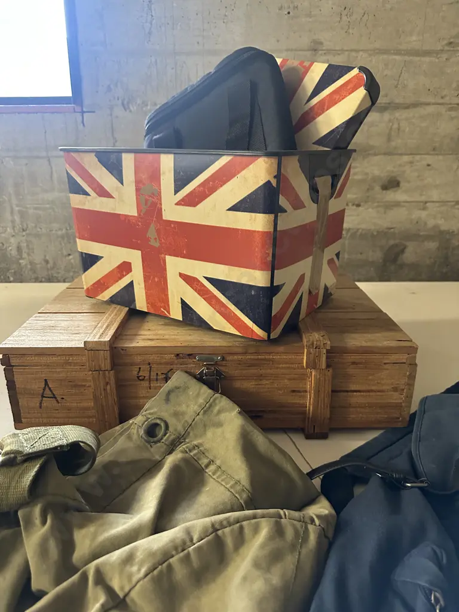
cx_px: 230
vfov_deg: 71.6
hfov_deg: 56.8
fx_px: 424
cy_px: 306
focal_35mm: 24
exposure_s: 1/50
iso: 640
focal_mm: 6.86
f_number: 1.78
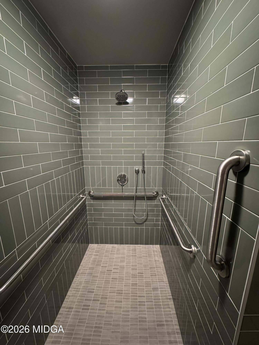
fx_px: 140
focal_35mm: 14
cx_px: 130
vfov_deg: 102.1
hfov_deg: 85.7
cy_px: 172
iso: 1250
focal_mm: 2.22
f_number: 2.2
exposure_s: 1/40
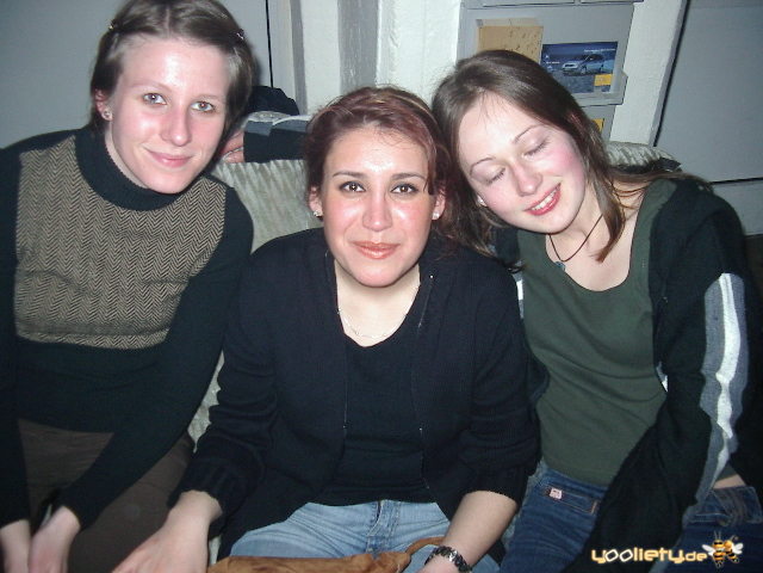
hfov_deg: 49.0
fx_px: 838
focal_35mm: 38
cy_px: 286
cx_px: 382
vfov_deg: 37.7
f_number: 2.6
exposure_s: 1/60
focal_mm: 5.8
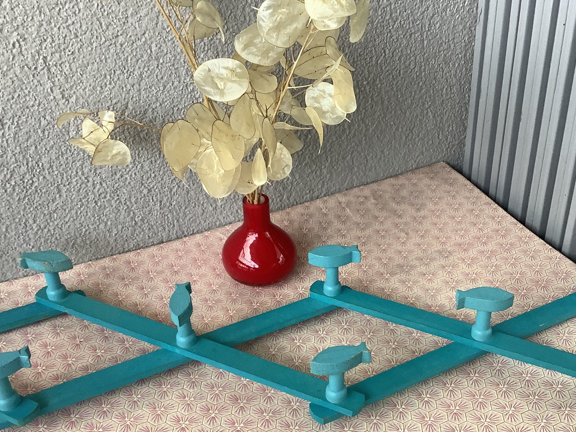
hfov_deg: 44.7
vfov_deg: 34.1
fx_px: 699
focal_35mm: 42
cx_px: 324
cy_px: 279
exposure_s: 1/120
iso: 64
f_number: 2.4
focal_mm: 3.3
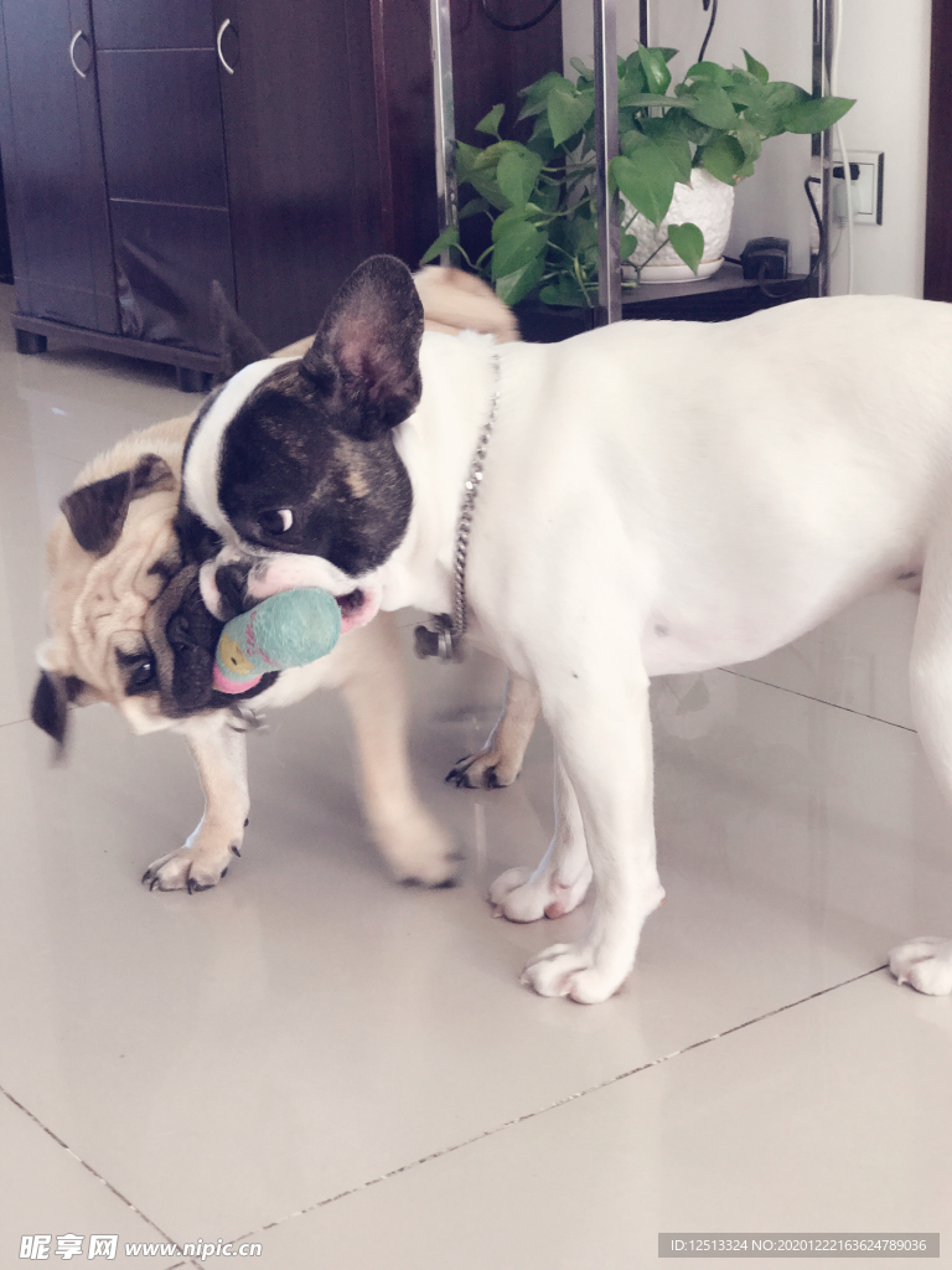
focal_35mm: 57
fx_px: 2090
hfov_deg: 25.7
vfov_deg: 33.8
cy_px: 635
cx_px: 476
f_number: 2.8
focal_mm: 6.6
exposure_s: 1/50
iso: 125
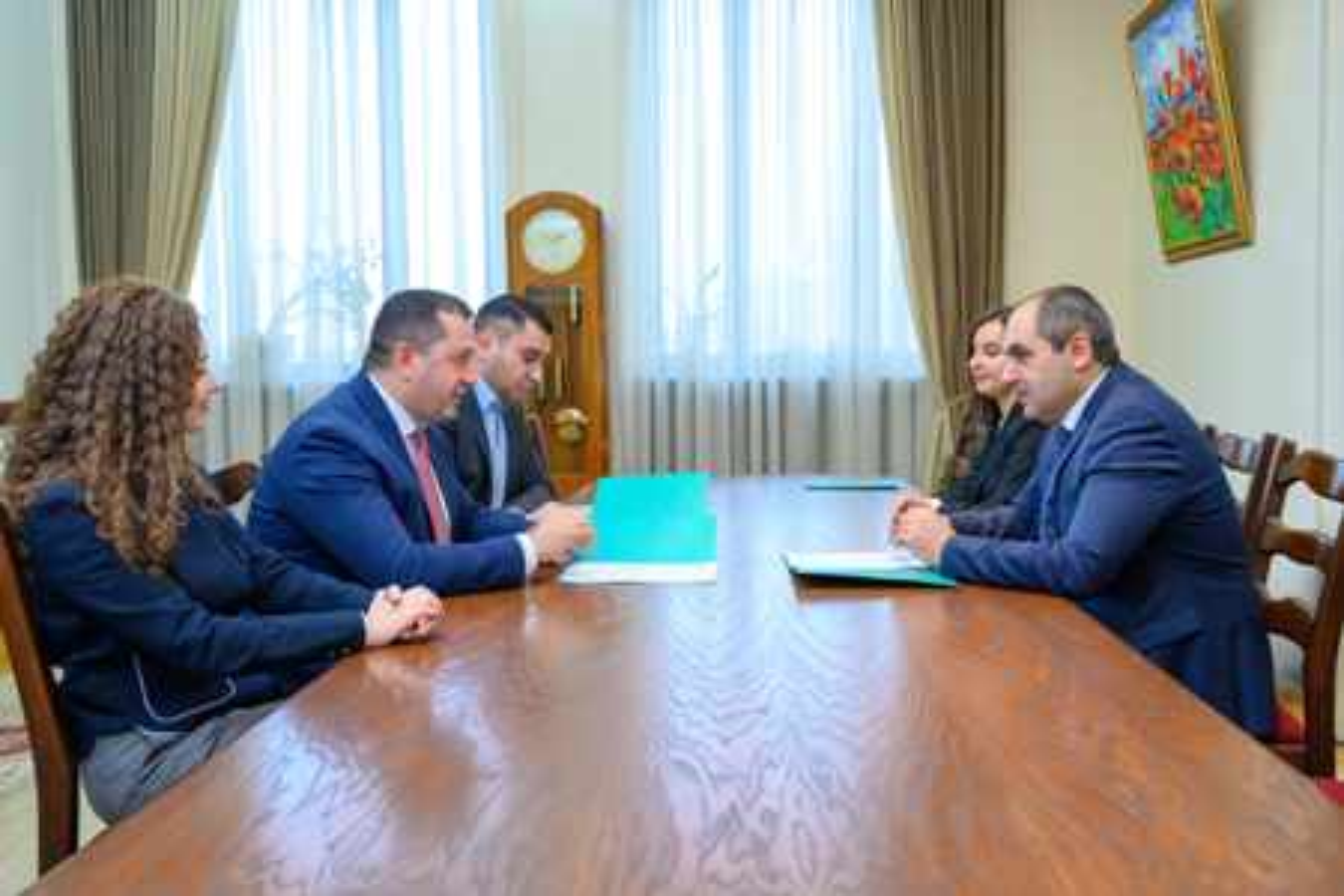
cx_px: 672
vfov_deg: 40.0
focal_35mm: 33
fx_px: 1232
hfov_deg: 57.2
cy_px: 448
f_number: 4.5
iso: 4000
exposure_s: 1/125
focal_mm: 33
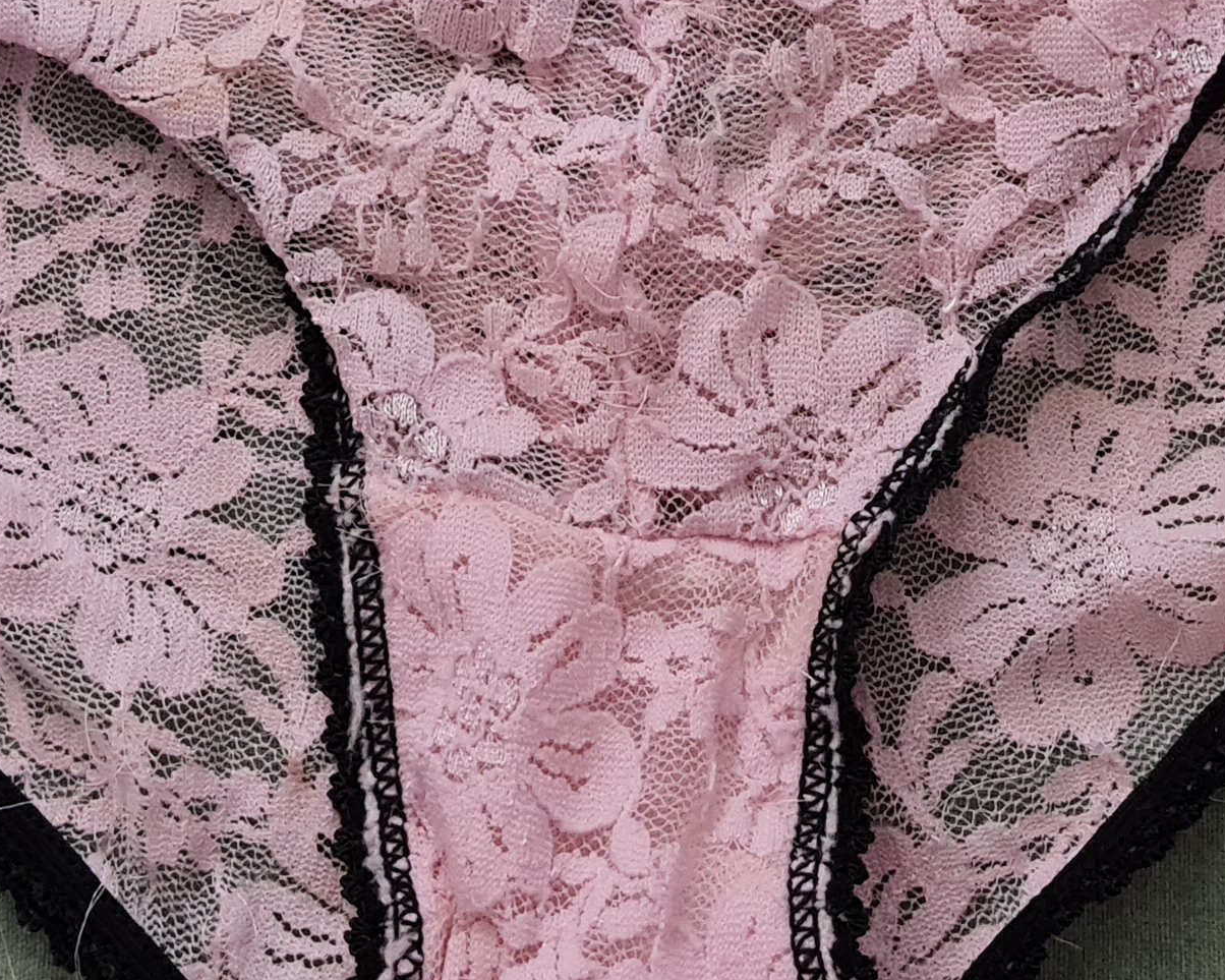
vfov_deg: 17.4
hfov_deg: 22.5
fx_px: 3081
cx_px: 490
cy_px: -134
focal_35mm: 85
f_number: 1.8
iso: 640
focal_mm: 5.4
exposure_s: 1/33
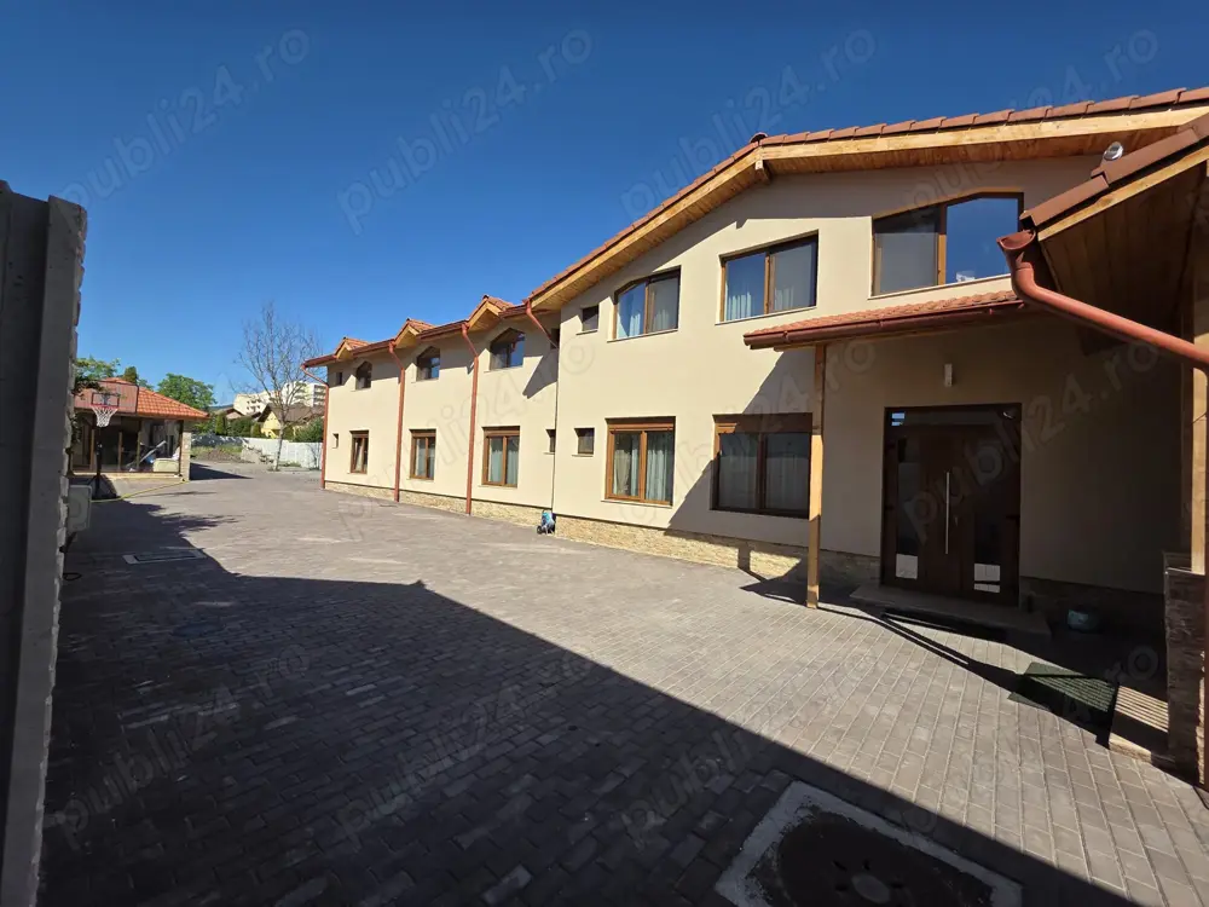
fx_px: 454
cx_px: 604
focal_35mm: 13
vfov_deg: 89.9
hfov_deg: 106.2
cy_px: 454
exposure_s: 1/1704
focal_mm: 2.2
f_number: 1.9
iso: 40
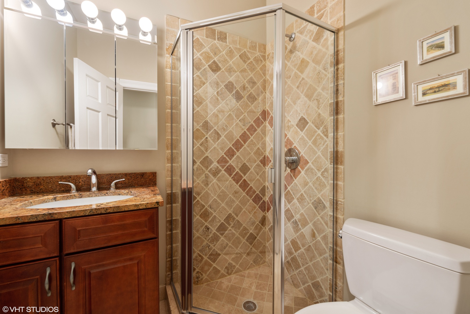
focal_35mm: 15
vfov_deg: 77.4
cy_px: 157
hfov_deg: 100.4
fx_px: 196
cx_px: 235
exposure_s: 1/1.25
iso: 100
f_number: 8
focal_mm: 15
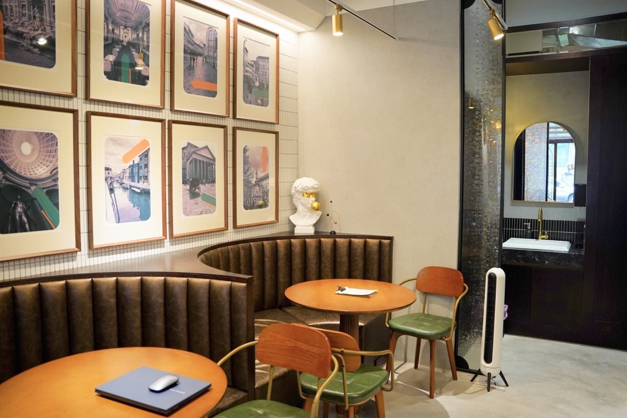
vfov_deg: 46.4
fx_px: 488
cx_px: 314
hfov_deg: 65.5
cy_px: 209
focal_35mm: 28
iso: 1600
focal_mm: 28
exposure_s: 1/160
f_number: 2.8
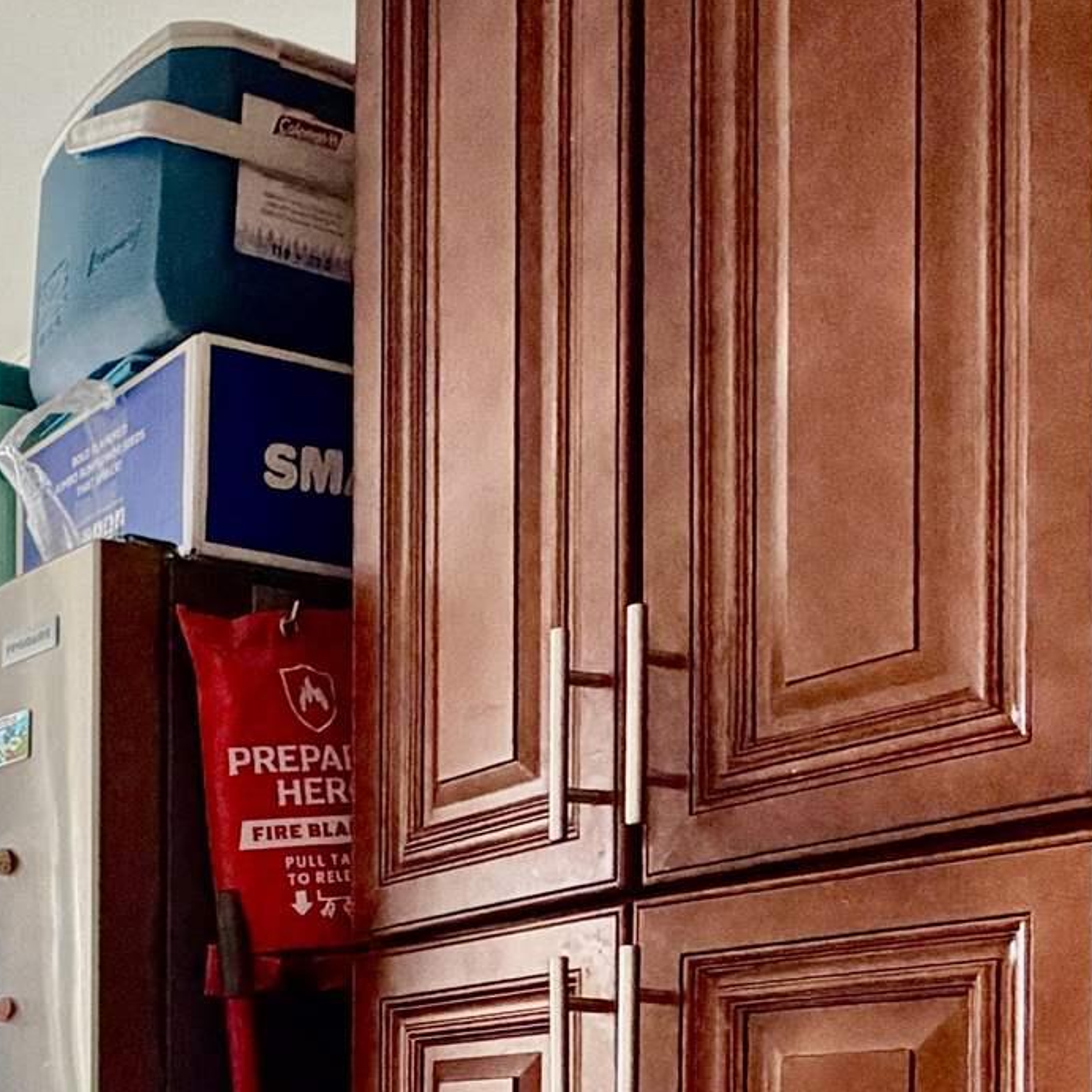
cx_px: -137
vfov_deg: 28.4
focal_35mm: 55
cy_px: 1180
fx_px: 1963
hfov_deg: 28.1
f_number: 2.2
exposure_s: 1/120
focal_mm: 2.22
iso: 320
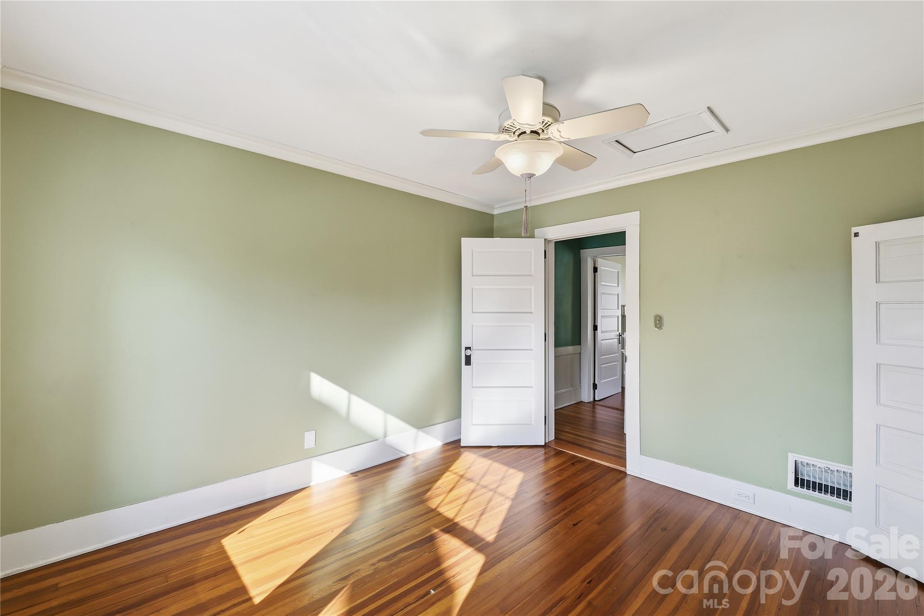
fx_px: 359
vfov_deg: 81.2
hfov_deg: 104.3
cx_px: 462
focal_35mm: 14
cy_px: 308
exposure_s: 1/80
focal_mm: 14
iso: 250
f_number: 9
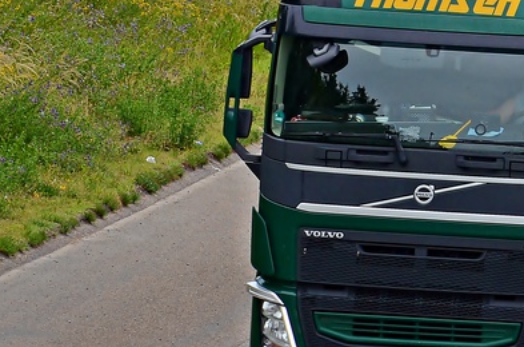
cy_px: 124
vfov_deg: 2.3
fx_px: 8654
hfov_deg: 3.5
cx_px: 456
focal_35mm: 596
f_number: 9
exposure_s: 1/1000
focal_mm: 195
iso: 800
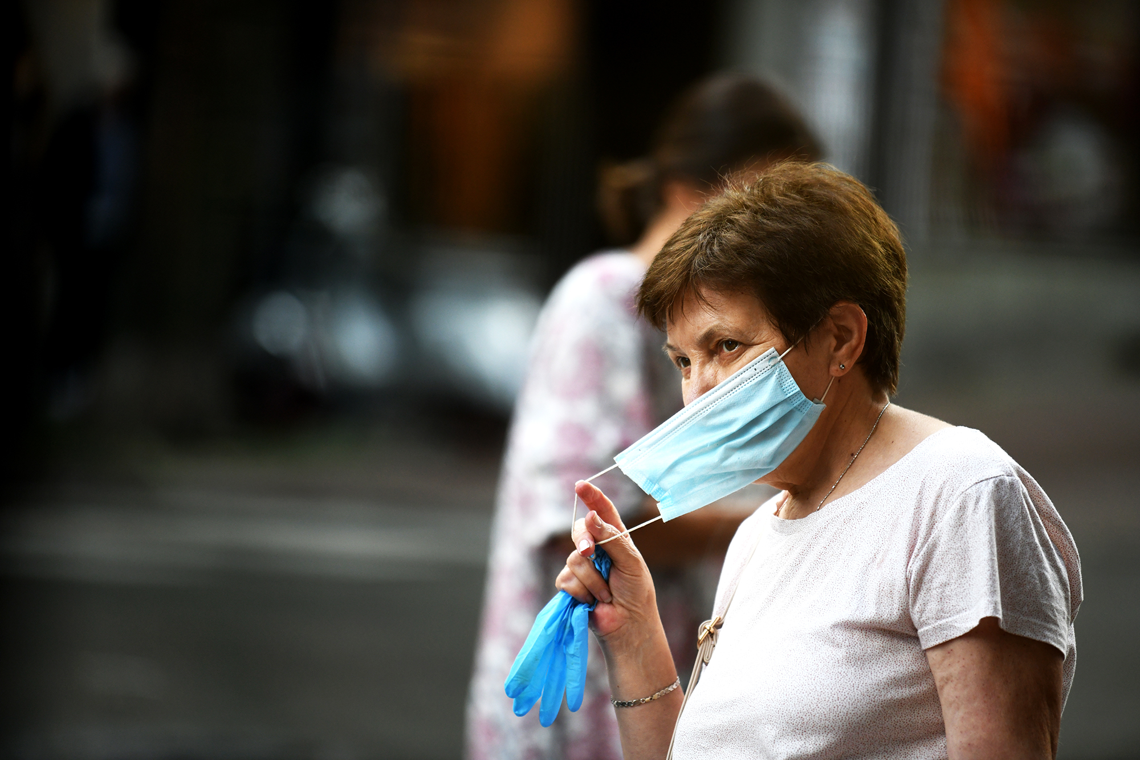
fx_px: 6332
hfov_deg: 10.3
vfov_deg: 6.9
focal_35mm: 200
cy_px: 380
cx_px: 570
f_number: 2.8
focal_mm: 200
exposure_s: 1/1600
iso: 1000
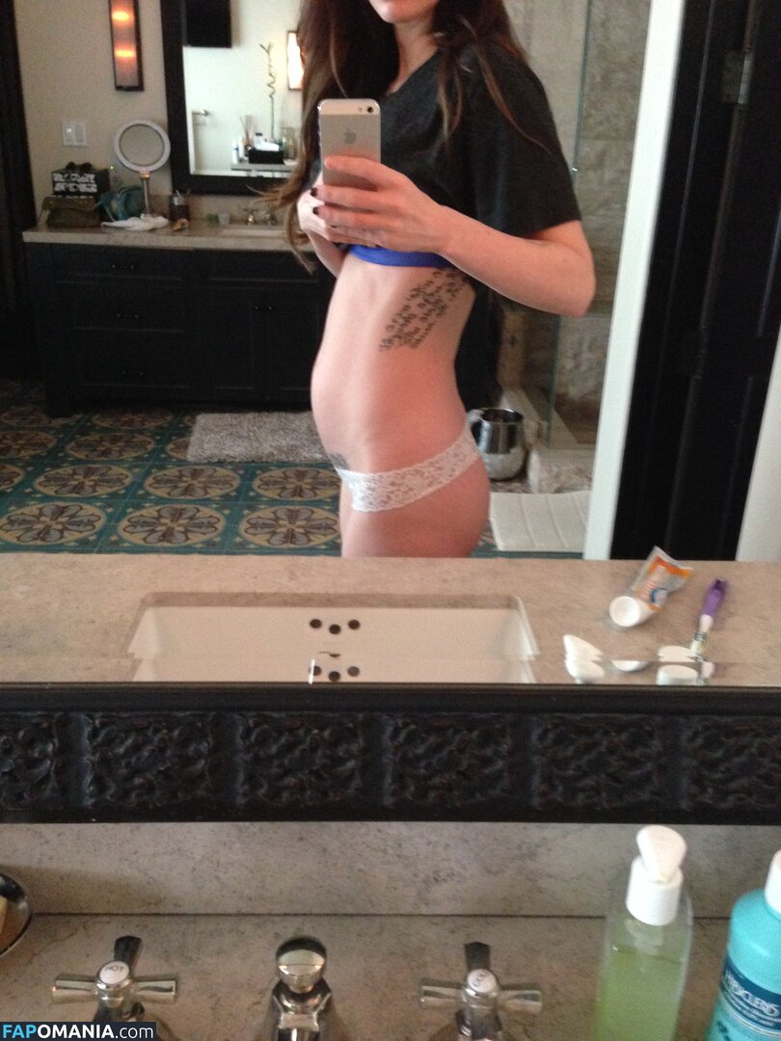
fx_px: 993
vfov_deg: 55.4
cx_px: 390
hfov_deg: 42.9
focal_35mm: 33
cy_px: 520
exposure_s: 1/15
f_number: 2.4
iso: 500
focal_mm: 4.12
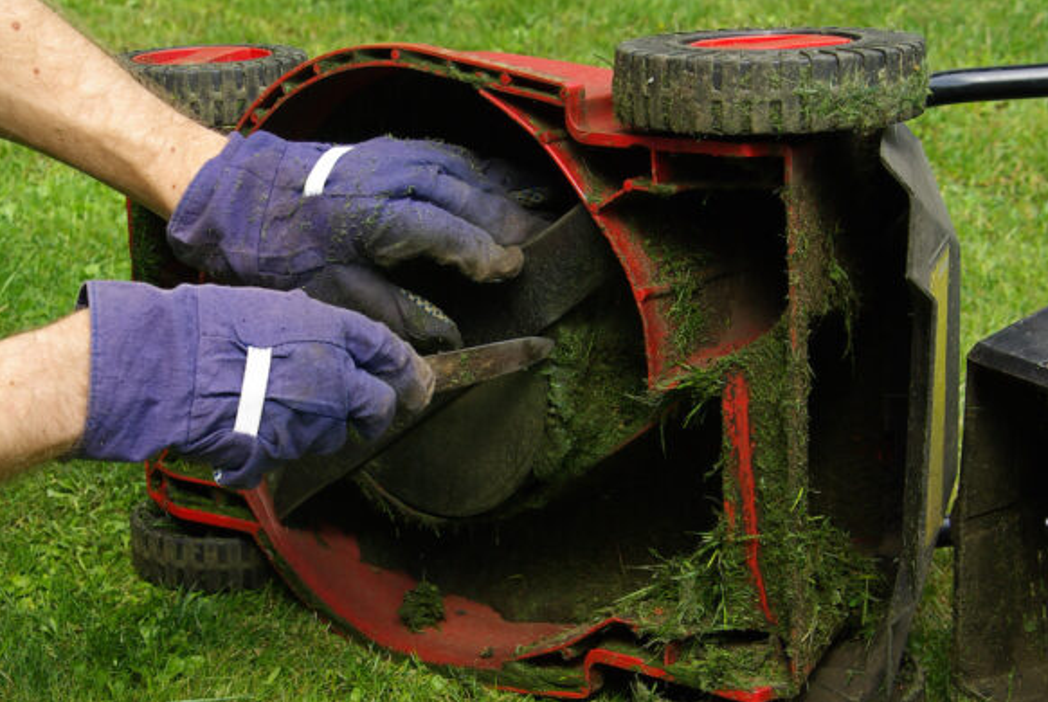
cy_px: 374
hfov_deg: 21.4
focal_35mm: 95
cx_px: 375
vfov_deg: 14.4
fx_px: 2770
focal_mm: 47.5
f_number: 8
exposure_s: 1/60
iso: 200
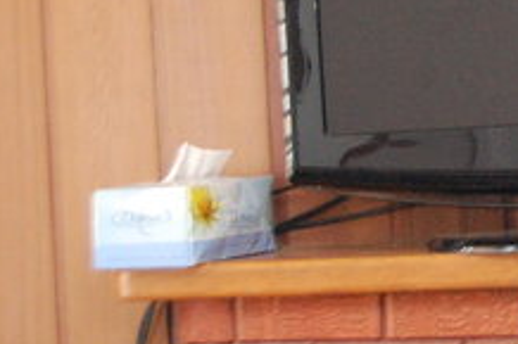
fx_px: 3542
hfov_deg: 8.2
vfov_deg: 5.6
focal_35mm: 246
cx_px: 777
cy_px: 42
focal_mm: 35
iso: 1600
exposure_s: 1/60
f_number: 4.8
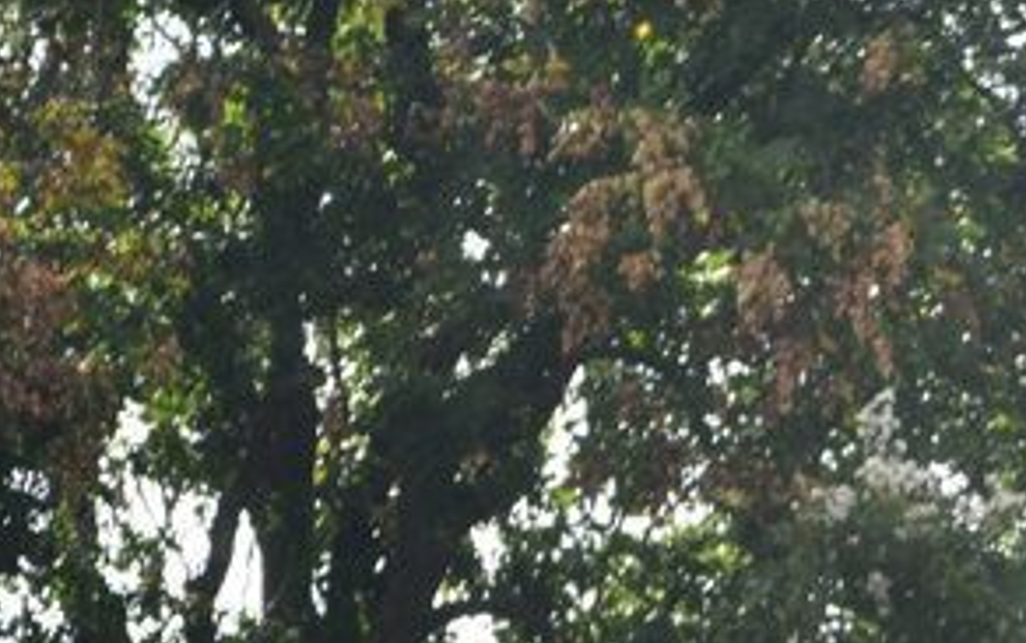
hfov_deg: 4.0
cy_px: 1181
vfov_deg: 2.5
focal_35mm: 525
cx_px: 1732
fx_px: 14691
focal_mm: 98
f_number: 8
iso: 200
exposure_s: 1/250
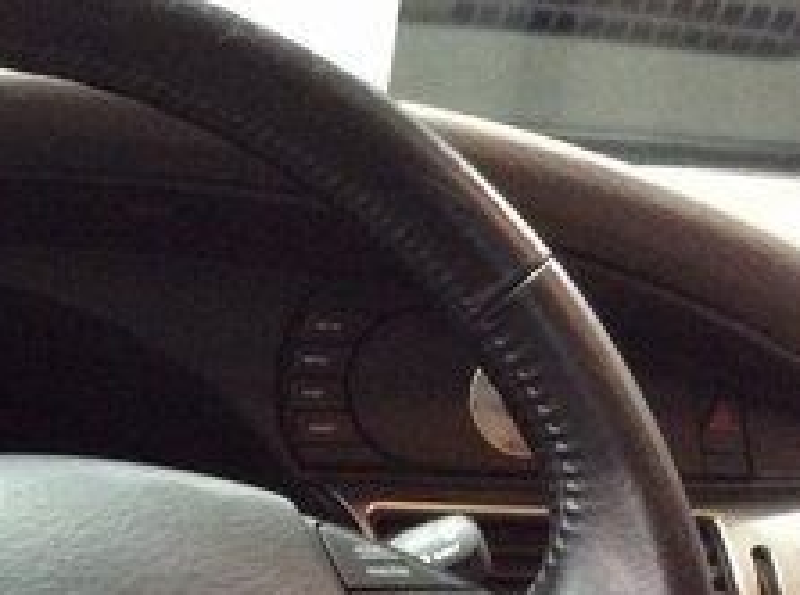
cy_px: 735
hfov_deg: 20.6
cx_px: -7
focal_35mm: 92
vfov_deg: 15.4
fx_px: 2120
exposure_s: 1/17
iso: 320
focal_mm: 3.3
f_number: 2.4
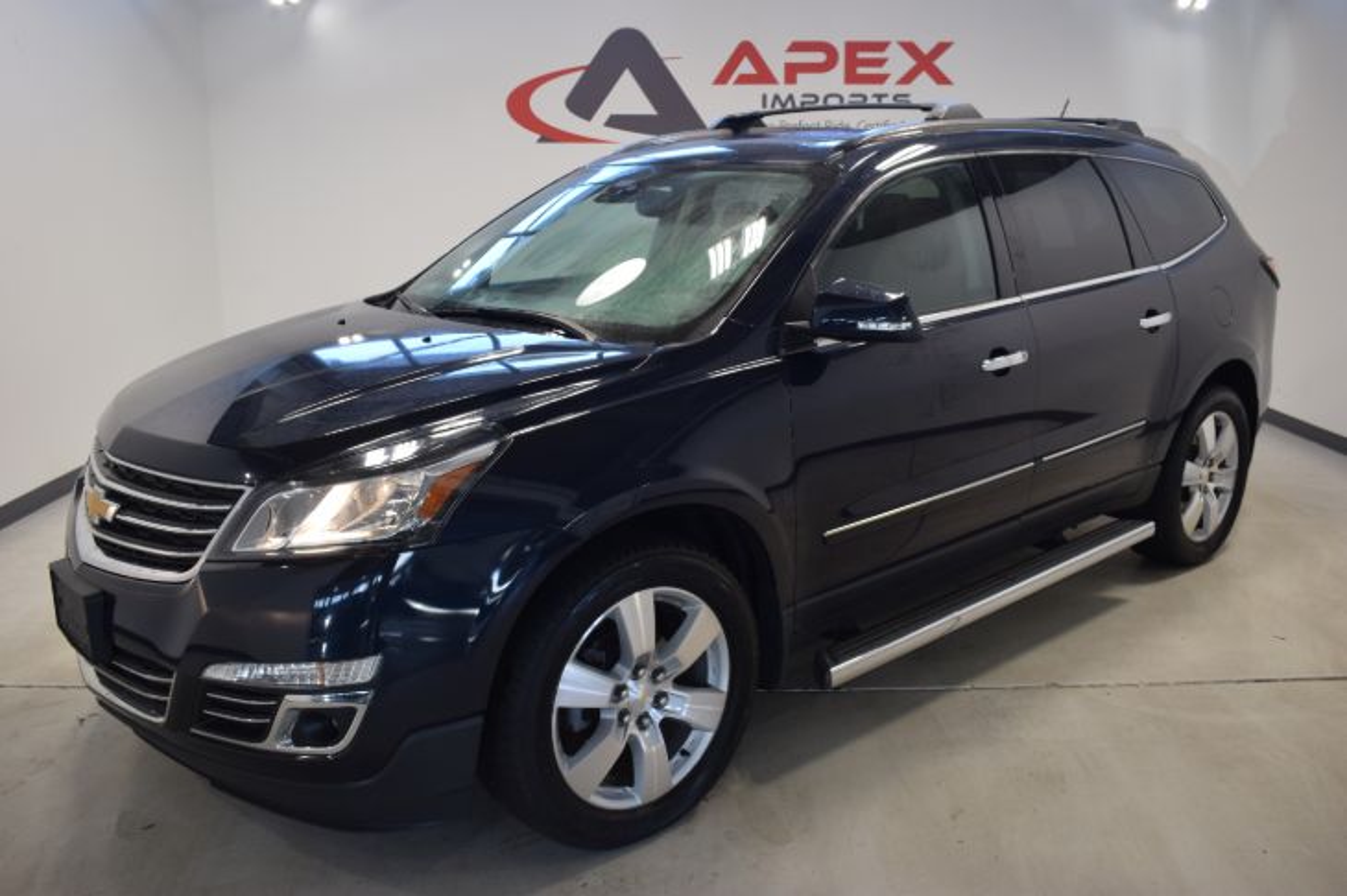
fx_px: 1122
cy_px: 448
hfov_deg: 62.0
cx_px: 674
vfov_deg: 43.6
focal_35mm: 30
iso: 400
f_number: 5
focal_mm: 20
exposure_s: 1/100
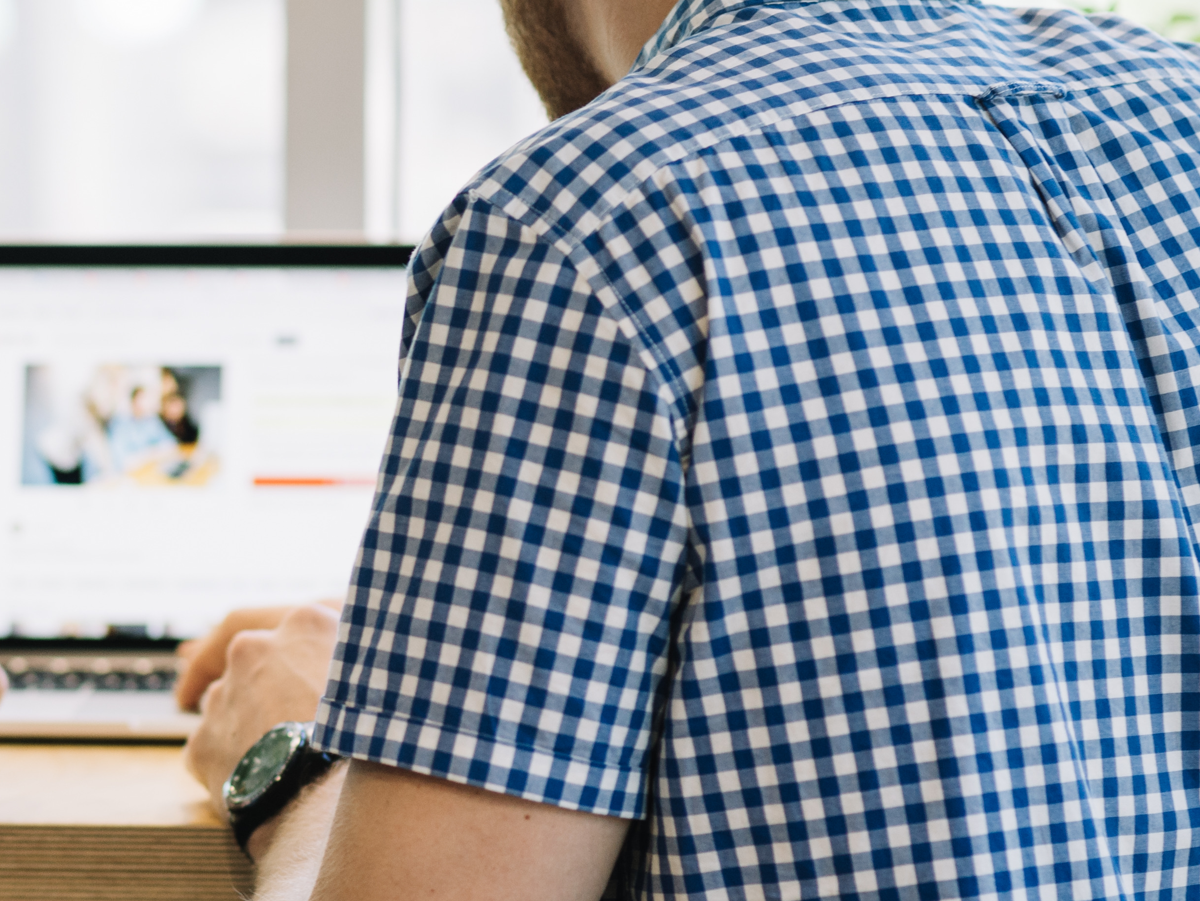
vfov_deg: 7.6
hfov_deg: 10.1
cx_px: 90
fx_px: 6761
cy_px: 365
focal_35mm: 195
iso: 400
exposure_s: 1/160
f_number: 2.5
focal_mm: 85
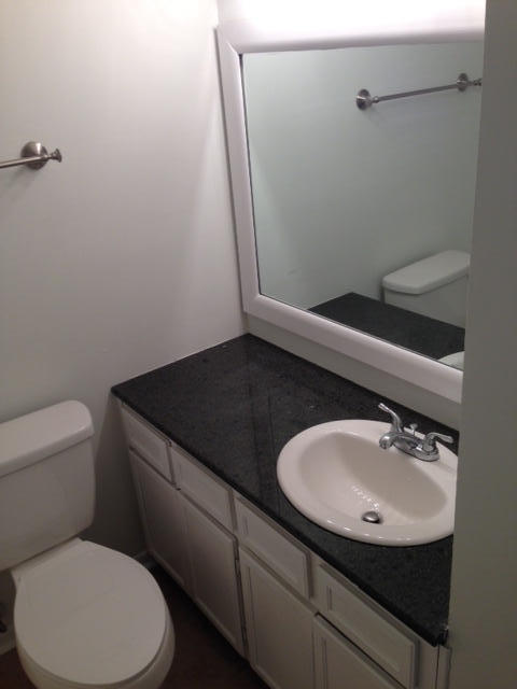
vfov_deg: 55.4
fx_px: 657
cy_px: 344
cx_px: 258
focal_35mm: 33
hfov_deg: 42.9
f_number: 2.4
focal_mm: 4.12
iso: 50
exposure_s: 1/30
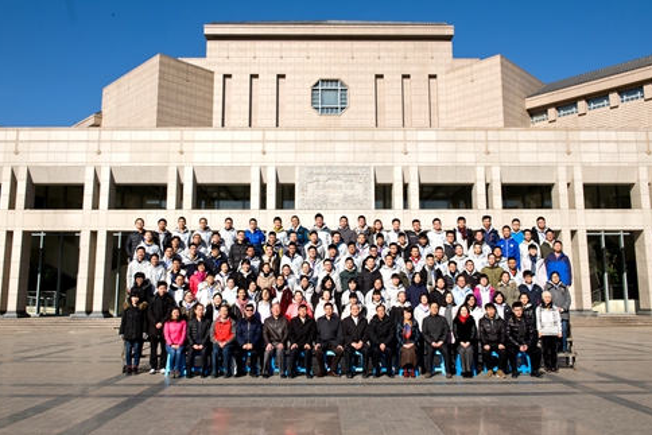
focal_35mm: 32
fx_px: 580
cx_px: 329
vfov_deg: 41.1
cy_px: 212
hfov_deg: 58.7
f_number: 13
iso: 200
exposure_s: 1/400
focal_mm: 31
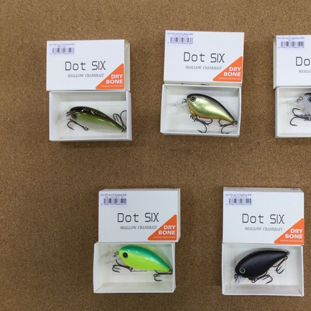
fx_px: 376
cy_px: 156
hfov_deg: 44.2
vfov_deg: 44.9
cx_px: 209
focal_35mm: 37
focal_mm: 3.3
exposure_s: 1/60
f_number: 2.4
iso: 32
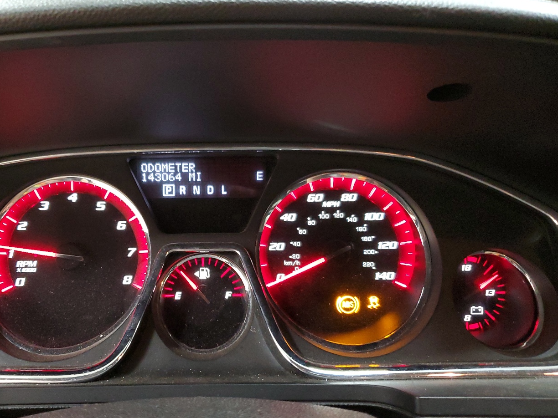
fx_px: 548
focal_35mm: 34
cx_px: 215
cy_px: 250
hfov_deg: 53.5
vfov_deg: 41.6
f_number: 1.5
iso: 291
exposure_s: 1/15
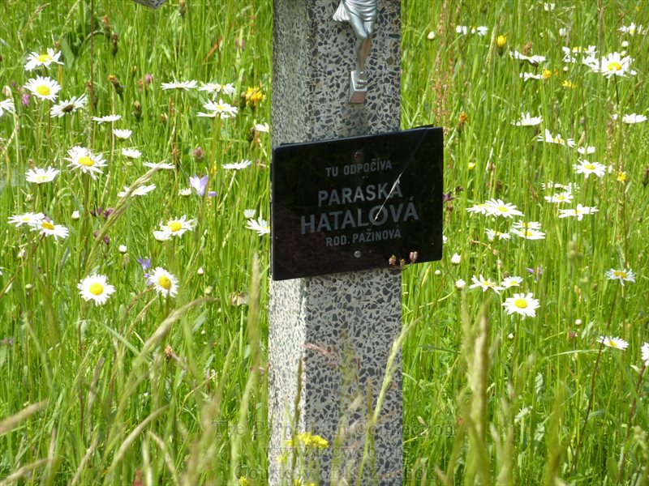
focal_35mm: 300
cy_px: 243
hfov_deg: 6.6
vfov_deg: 5.0
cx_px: 324
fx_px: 5625
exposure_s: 1/250
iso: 100
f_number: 4.9
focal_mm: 49.2
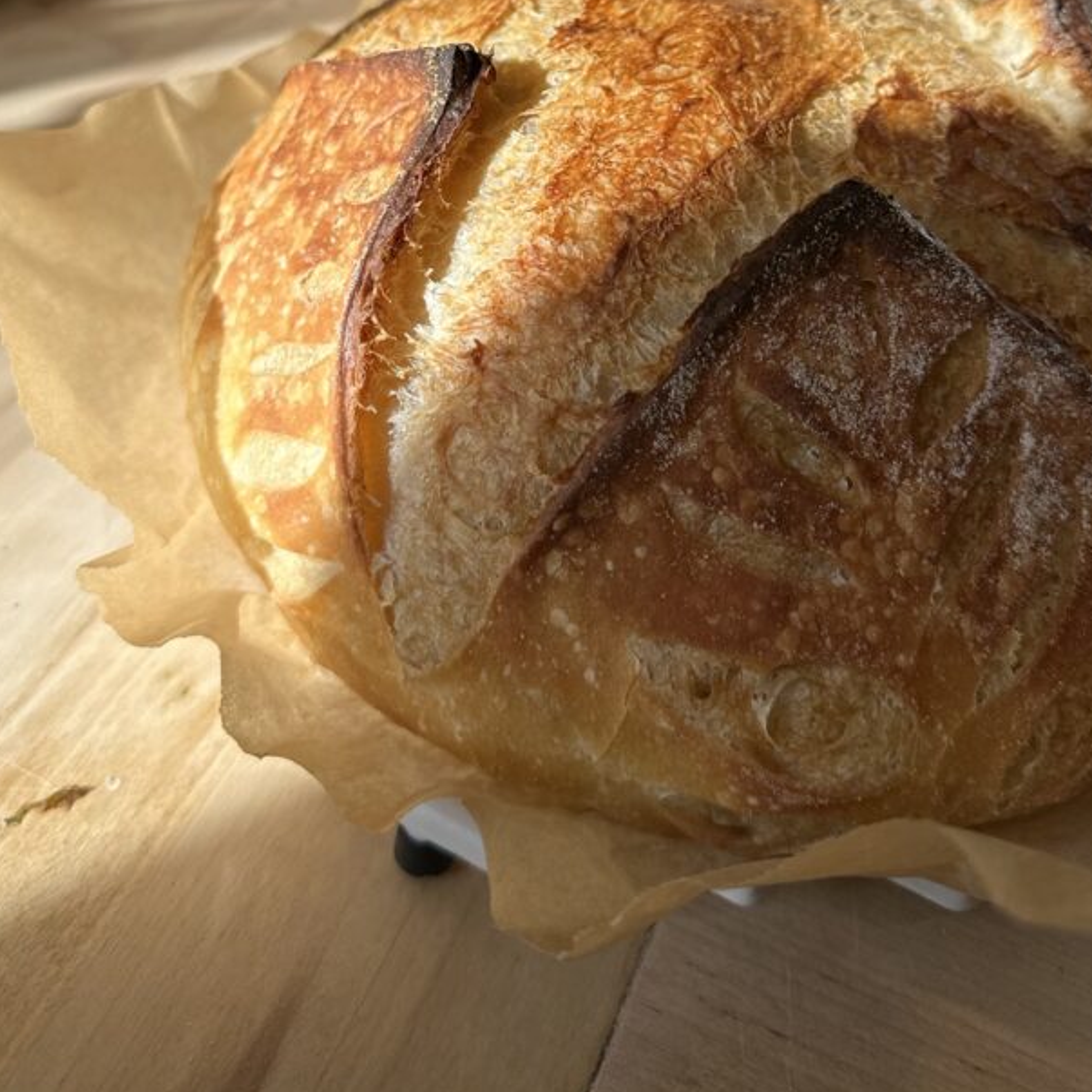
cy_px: 187
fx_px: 1285
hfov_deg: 46.0
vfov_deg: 43.4
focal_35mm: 36
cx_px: 569
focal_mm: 6.86
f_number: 1.78
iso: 80
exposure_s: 1/680
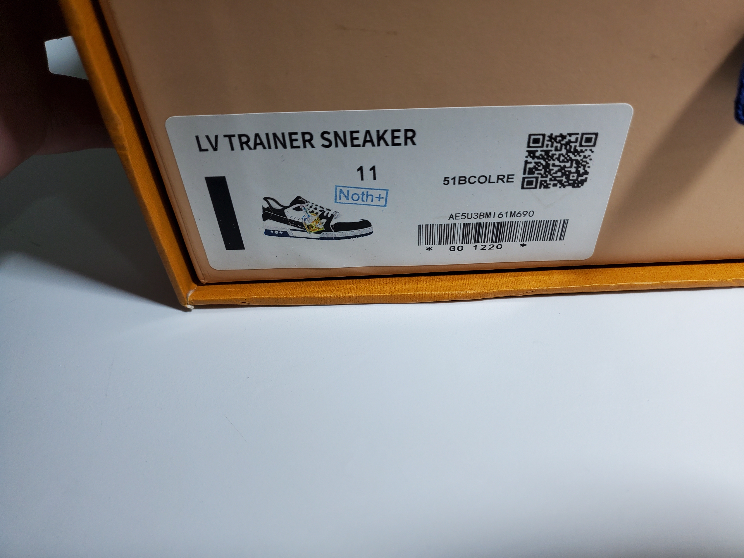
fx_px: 559
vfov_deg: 53.1
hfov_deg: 67.3
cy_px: 279
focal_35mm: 26
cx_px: 372
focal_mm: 4.3
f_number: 1.5
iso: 50
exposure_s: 1/322
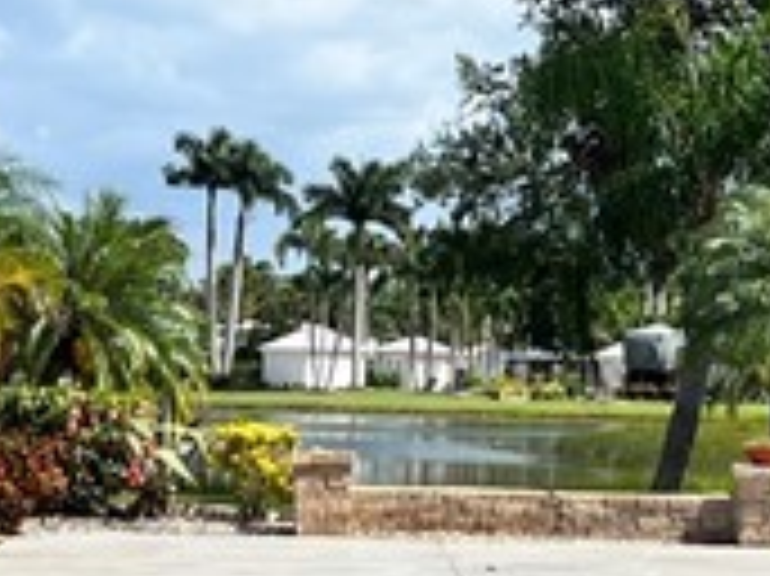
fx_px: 3468
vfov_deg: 9.4
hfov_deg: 12.7
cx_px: 518
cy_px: -18
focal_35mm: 156
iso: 50
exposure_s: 1/4831
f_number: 1.5
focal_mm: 5.7
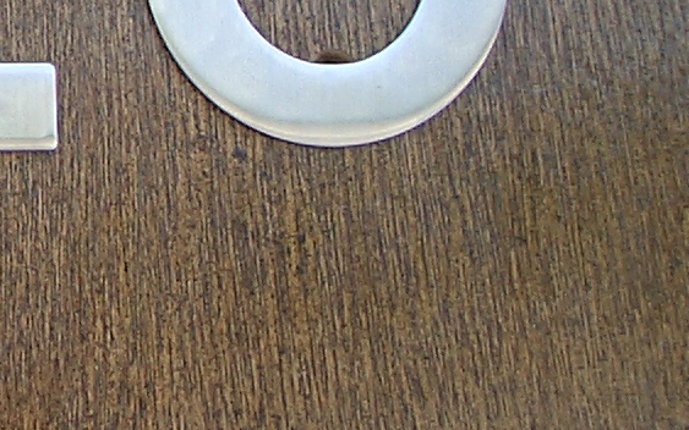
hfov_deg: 14.6
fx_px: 2535
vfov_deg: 9.6
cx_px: -269
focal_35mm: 135
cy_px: -103
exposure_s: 1/100
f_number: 4.3
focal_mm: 5.8
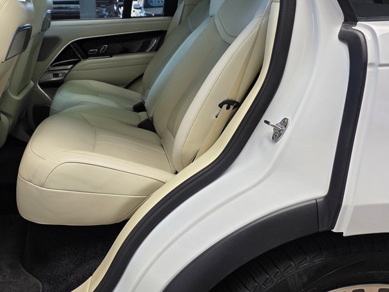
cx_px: 122
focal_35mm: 39
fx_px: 438
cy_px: 102
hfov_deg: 46.9
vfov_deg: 36.5
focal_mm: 6.25
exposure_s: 1/180
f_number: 1.7
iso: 40
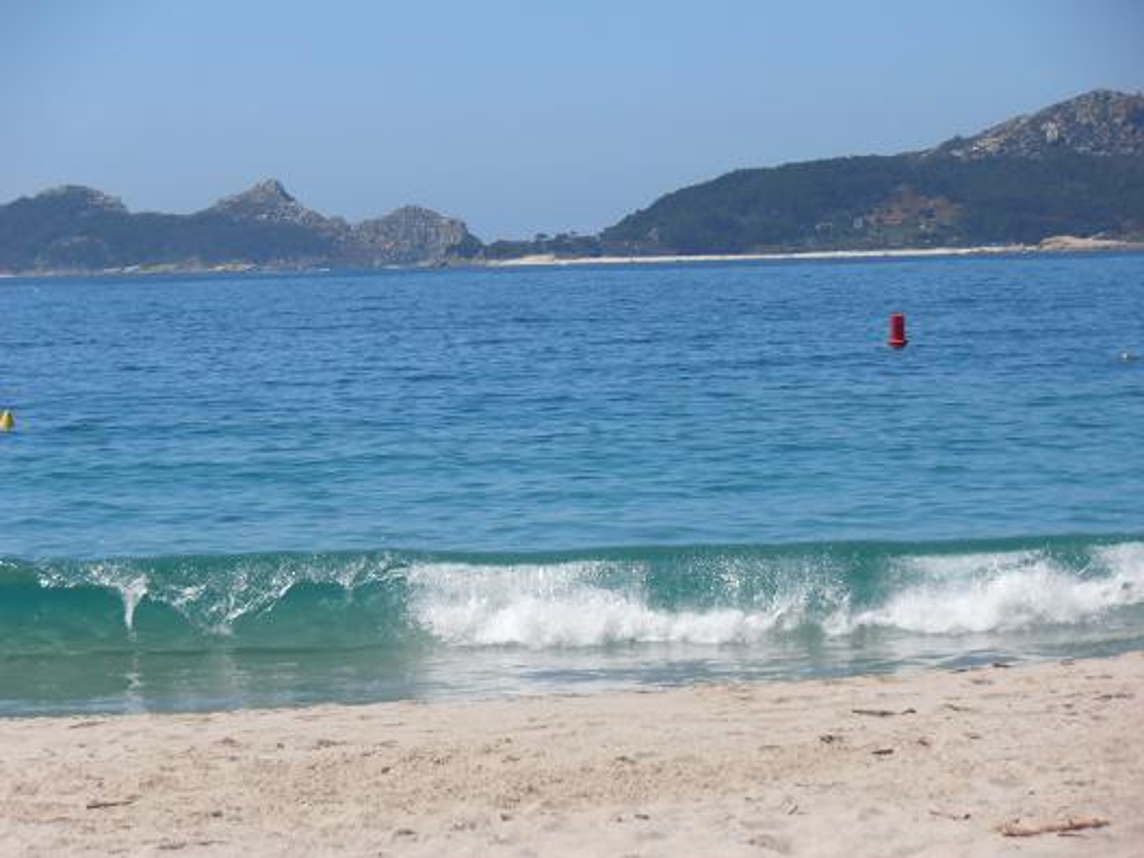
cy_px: 429
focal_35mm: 166
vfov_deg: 8.9
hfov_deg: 11.9
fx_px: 5486
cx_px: 572
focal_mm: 29.44
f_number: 5.9
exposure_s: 1/640
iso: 80
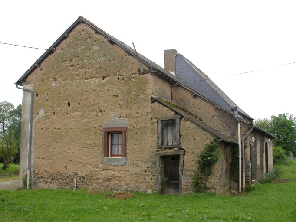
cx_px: 148
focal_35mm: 44
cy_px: 111
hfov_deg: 42.9
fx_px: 376
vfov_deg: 32.9
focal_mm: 9.1
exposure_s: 1/135
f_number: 5.5
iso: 100
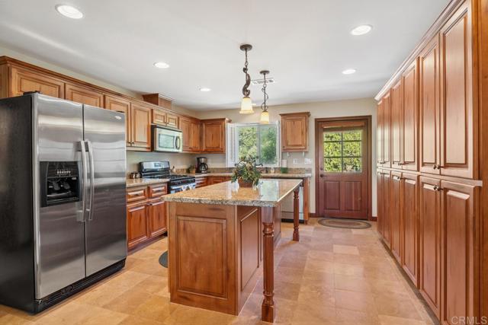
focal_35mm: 18
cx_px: 244
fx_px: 245
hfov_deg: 89.7
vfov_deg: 67.1
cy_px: 162
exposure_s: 1/8
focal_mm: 18.1
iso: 400
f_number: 8
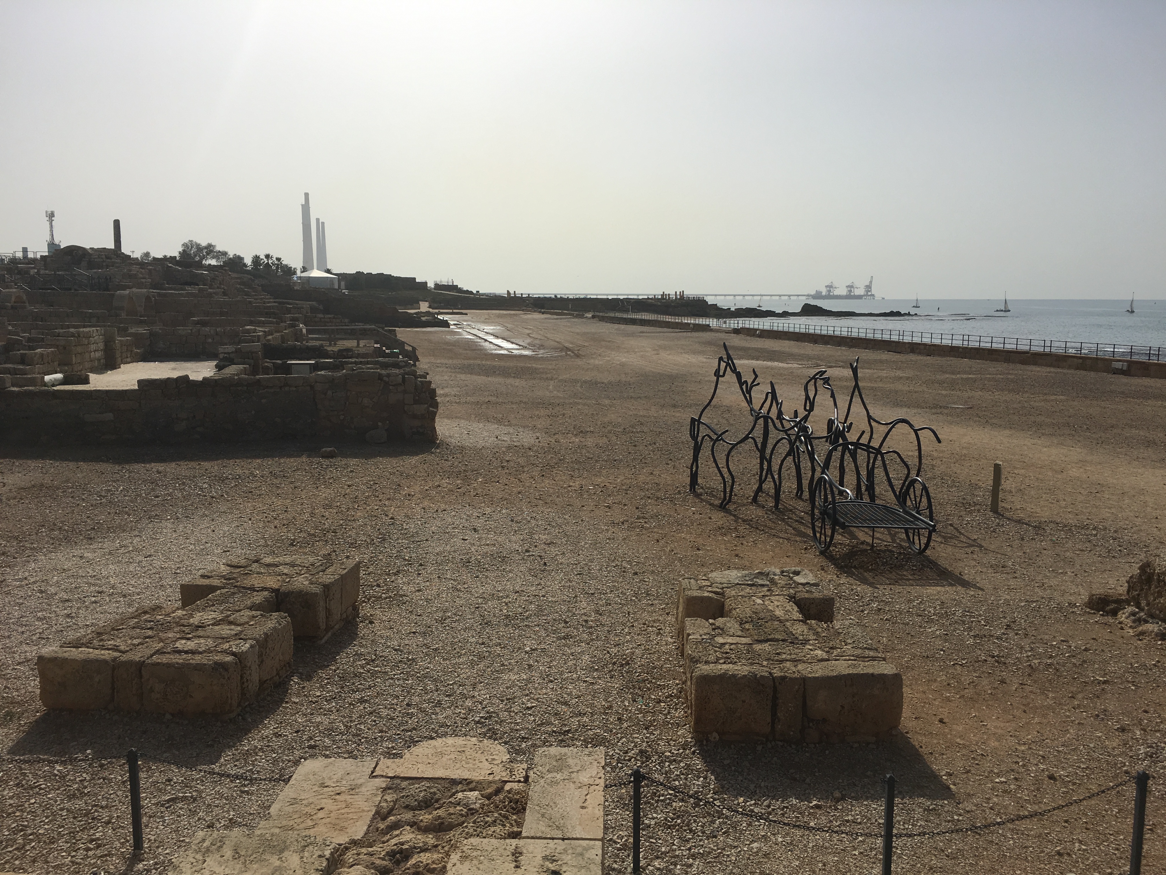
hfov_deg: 61.7
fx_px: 977
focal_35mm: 29
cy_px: 438
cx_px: 583
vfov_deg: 48.2
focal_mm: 4.15
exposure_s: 1/4525
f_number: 2.2
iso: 25
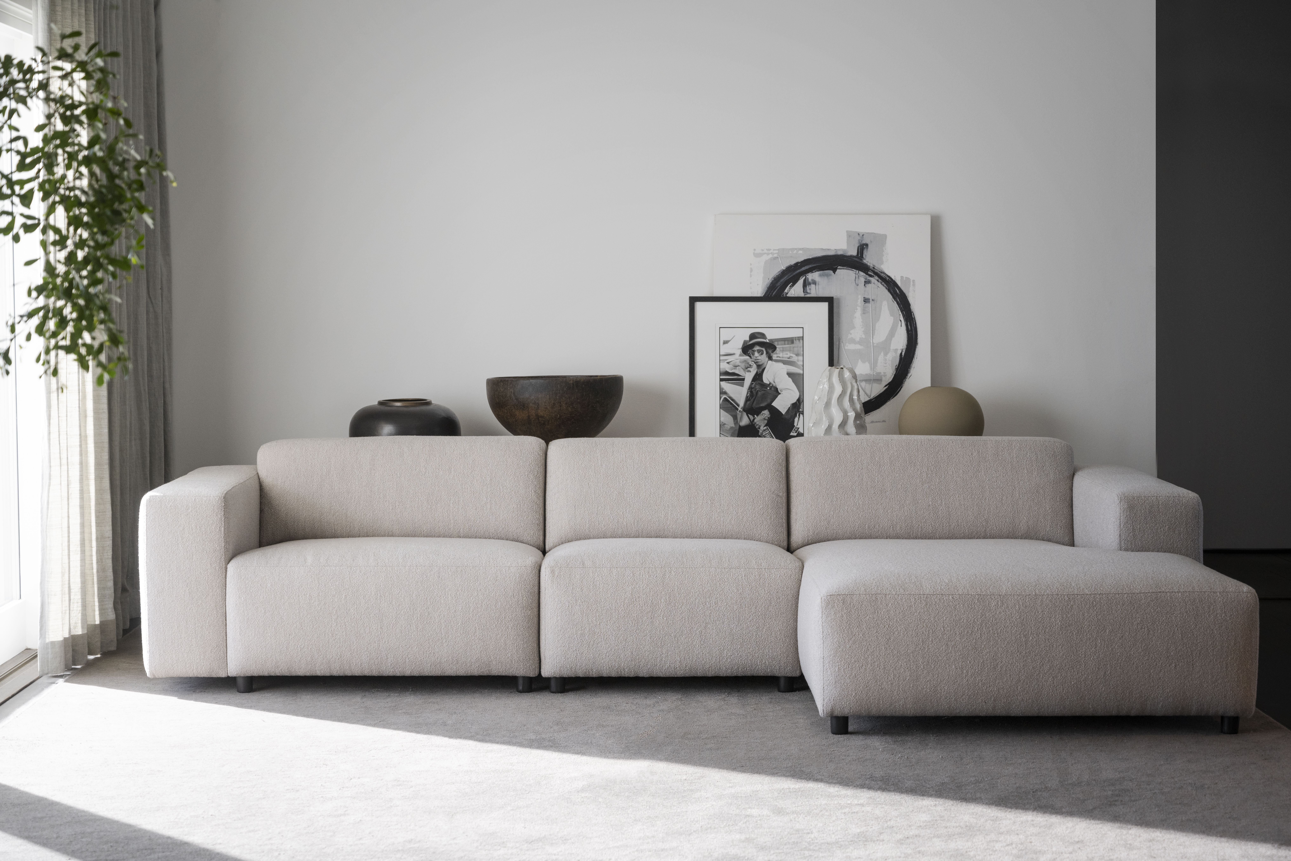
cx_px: 646
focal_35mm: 60
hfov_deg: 33.4
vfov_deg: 22.6
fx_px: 2152
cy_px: 430
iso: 500
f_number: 5
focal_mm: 60
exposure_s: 1/2
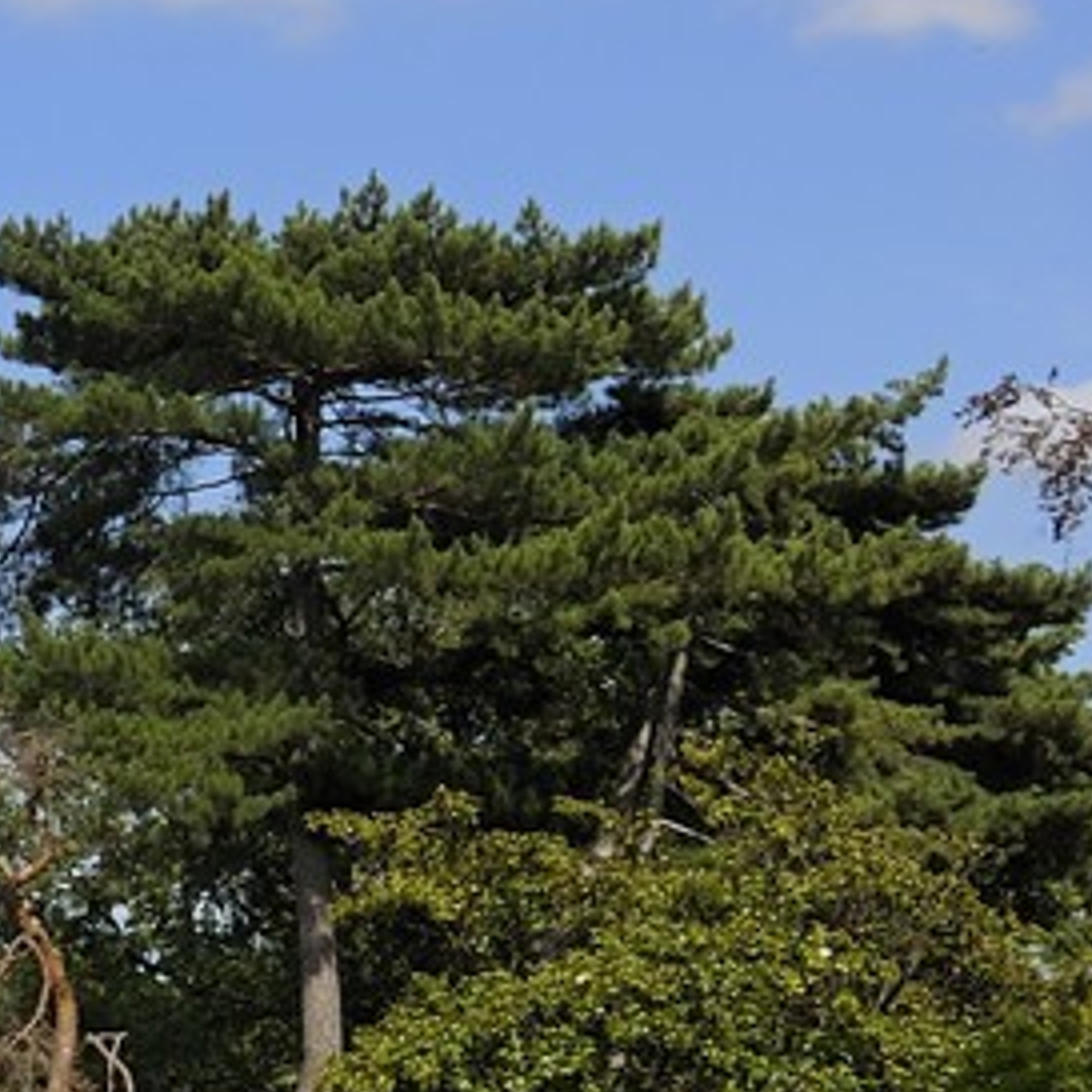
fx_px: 6745
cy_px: 568
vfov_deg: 9.3
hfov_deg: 8.1
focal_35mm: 189
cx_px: -2060
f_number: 13
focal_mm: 38
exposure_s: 1/160
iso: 200
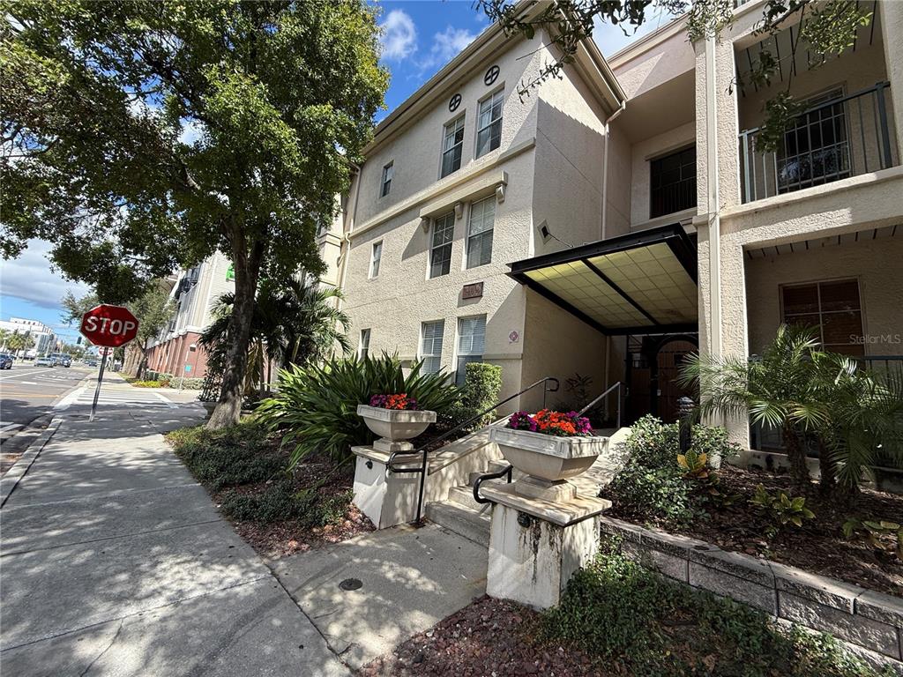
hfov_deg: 102.1
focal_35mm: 14
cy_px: 338
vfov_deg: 85.7
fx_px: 365
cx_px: 452
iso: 50
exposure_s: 1/1001
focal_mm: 2.22
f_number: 2.2
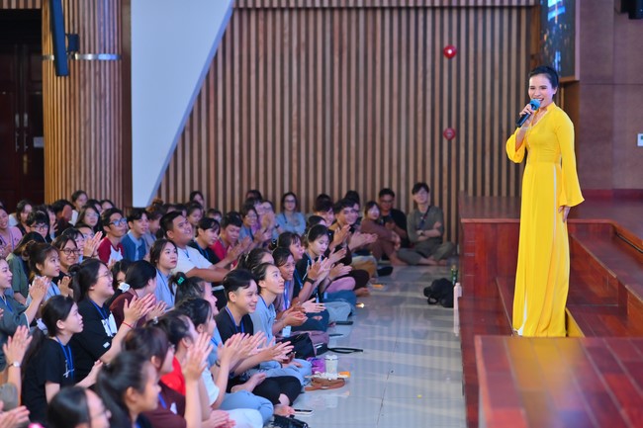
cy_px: 214
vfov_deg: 16.1
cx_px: 322
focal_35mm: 85
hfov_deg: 23.9
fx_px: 1518
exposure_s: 1/200
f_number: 2.8
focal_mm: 85
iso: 1000
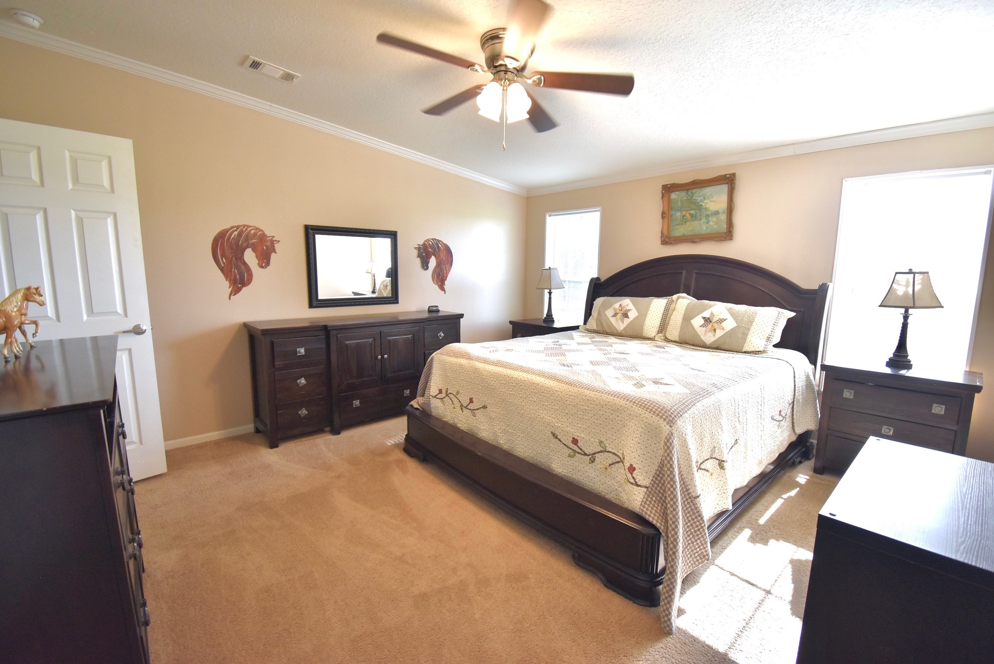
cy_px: 332
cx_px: 497
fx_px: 414
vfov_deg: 77.4
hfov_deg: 100.3
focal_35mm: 15
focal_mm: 10
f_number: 4.5
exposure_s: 1/80
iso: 400
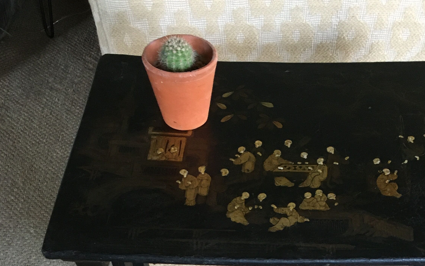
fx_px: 637
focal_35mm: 55
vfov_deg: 21.4
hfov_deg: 36.6
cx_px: 277
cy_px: 340
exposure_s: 1/33
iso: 200
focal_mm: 4.15
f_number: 2.2
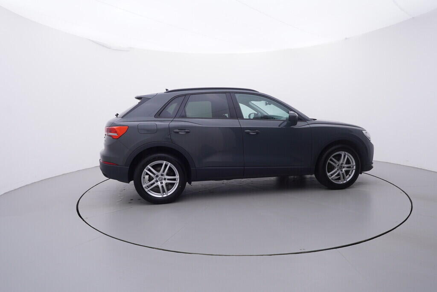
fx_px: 273
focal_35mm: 22
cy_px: 146
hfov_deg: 77.3
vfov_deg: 56.2
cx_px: 218
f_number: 5
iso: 200
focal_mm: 15
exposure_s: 1/80
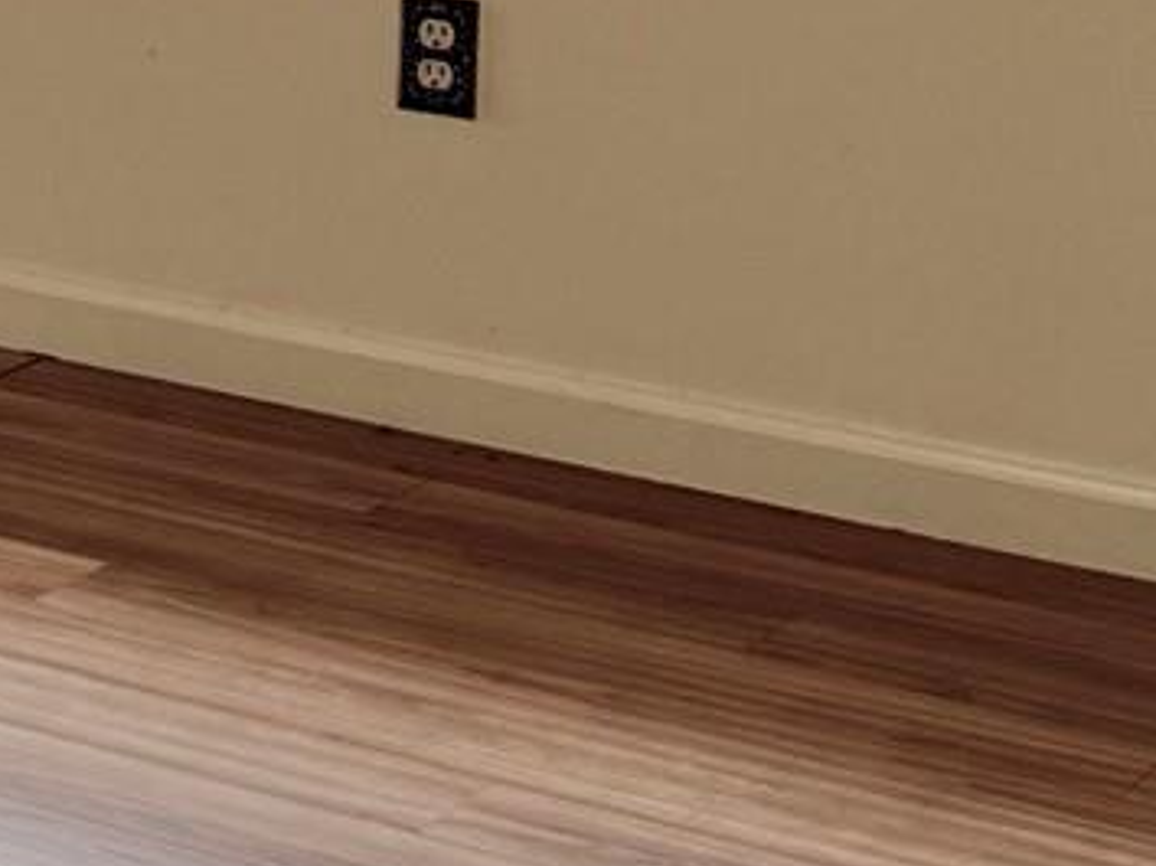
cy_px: -614
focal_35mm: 139
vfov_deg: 10.1
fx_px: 4639
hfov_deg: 11.3
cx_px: -1793
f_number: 1.78
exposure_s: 1/120
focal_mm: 6.76
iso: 100
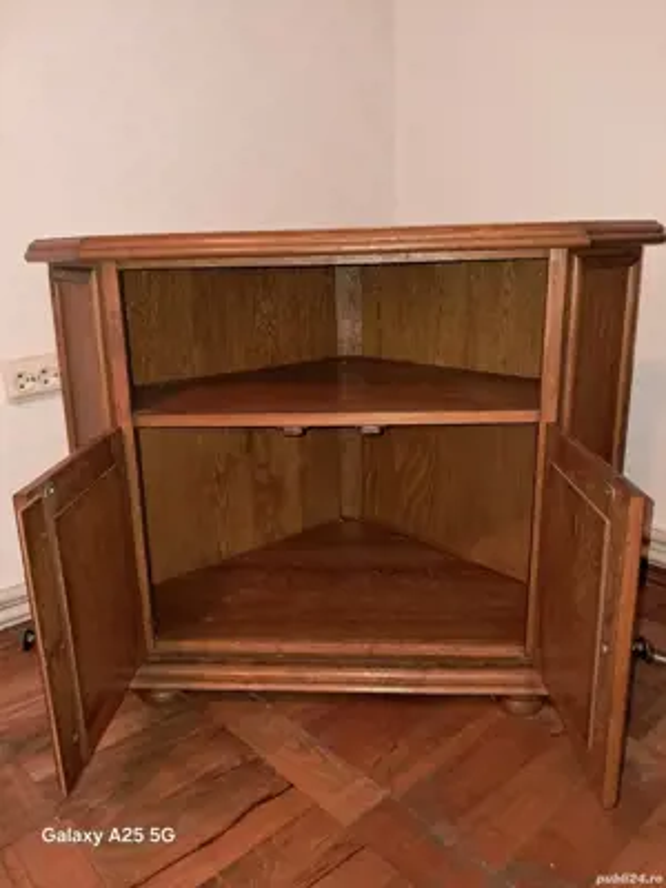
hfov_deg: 51.4
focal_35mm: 27
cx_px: 333
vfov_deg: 65.3
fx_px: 693
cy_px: 444
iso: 500
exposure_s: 1/50
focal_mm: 4
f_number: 1.8
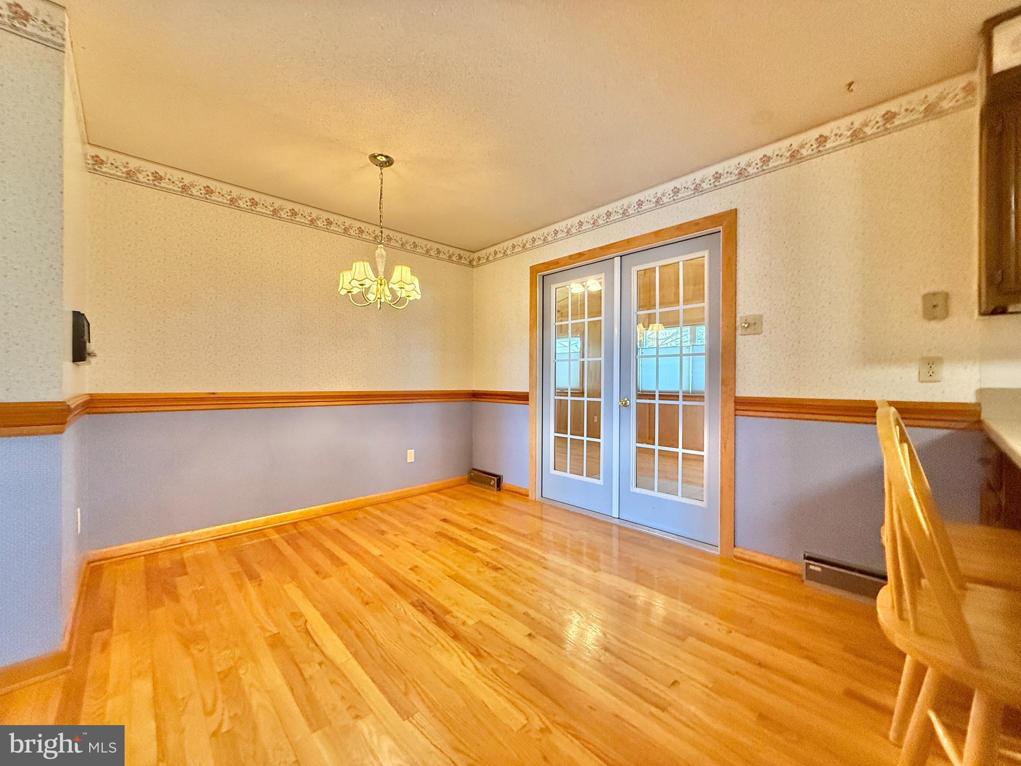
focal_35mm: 14
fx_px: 413
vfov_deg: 85.7
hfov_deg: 102.1
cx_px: 510
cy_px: 383
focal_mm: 2.22
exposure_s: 1/120
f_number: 2.2
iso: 640
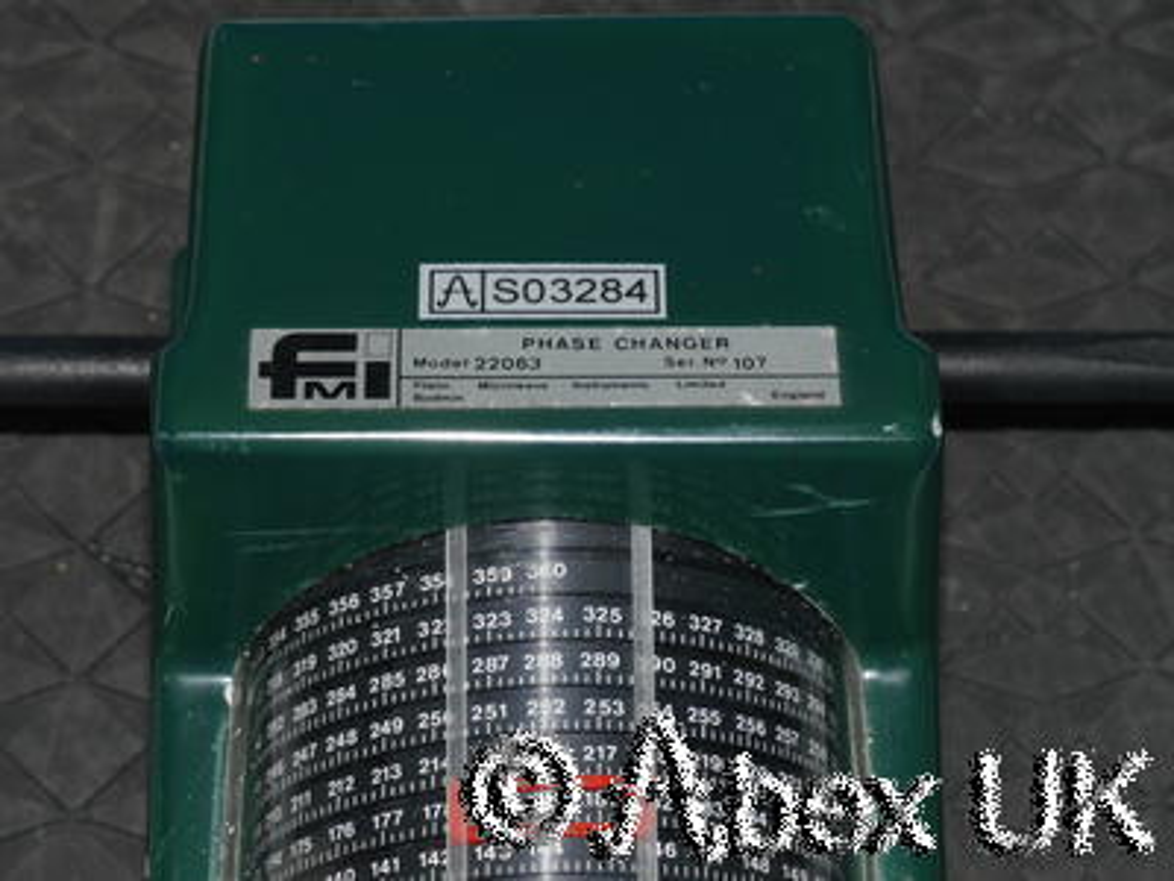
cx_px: 587
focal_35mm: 130
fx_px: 4409
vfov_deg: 11.4
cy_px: 440
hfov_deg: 15.2
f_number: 11
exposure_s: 1/60
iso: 400
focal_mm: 65
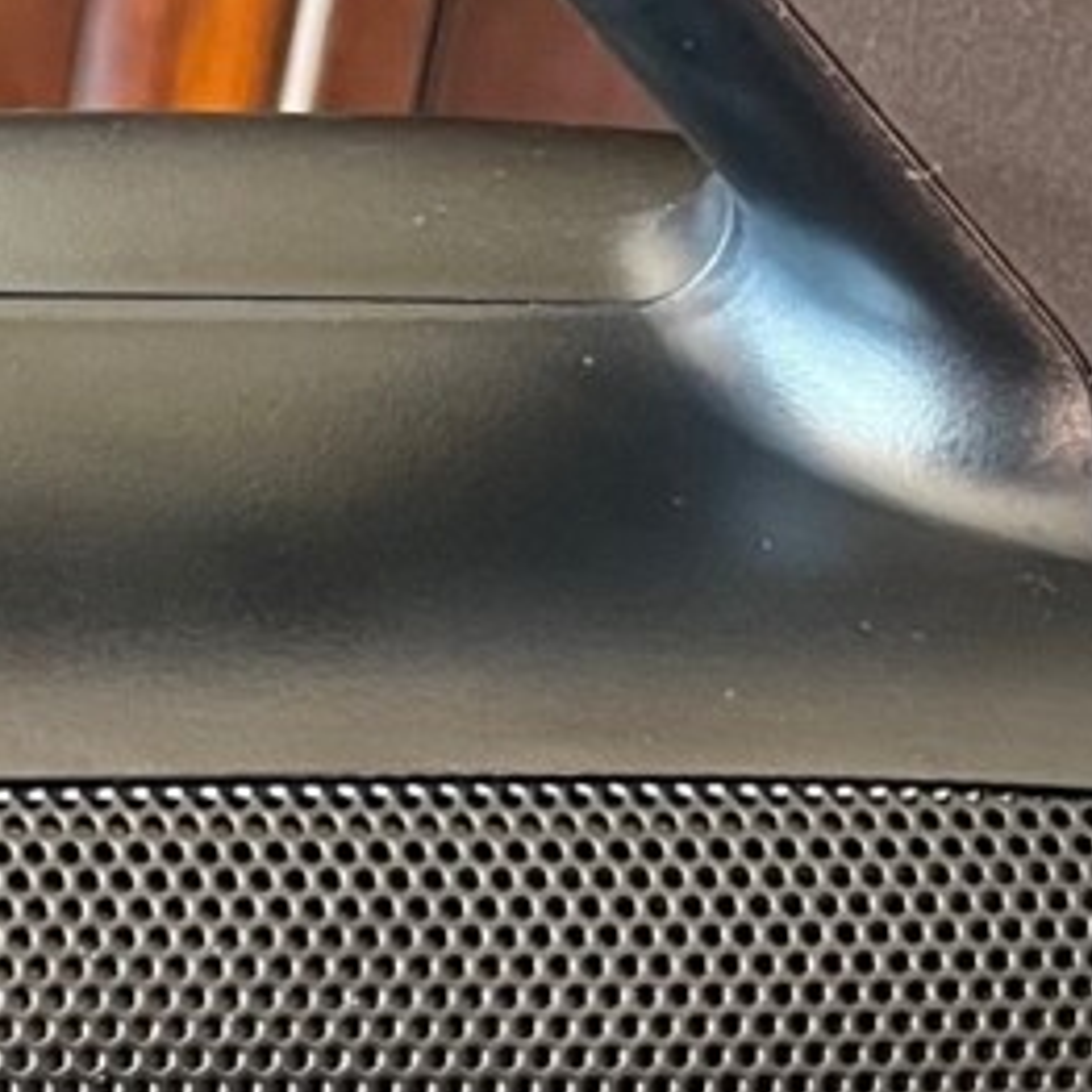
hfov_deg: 11.5
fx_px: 4890
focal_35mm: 137
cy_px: 1625
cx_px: -1105
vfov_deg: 12.2
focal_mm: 5.7
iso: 320
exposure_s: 1/60
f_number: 1.5
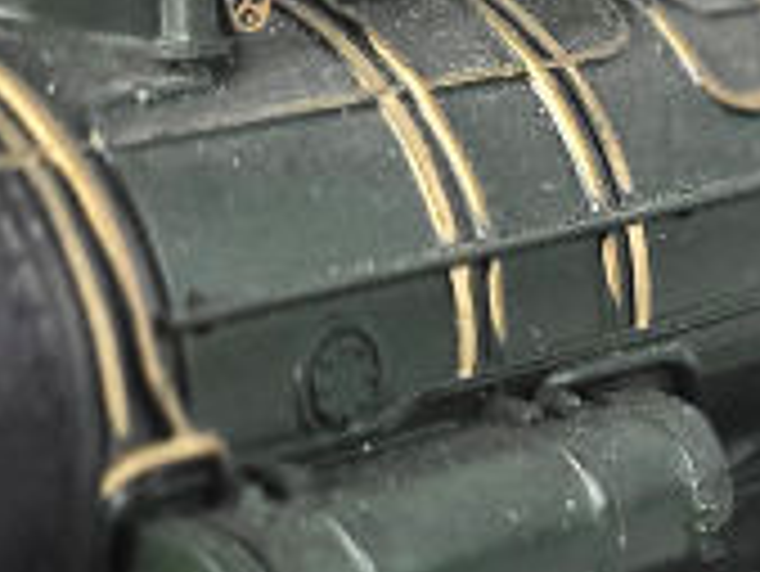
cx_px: 684
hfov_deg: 12.7
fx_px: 3383
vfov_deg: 9.6
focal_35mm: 154
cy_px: 423
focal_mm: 5.4
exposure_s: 1/100
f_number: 1.8
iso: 64
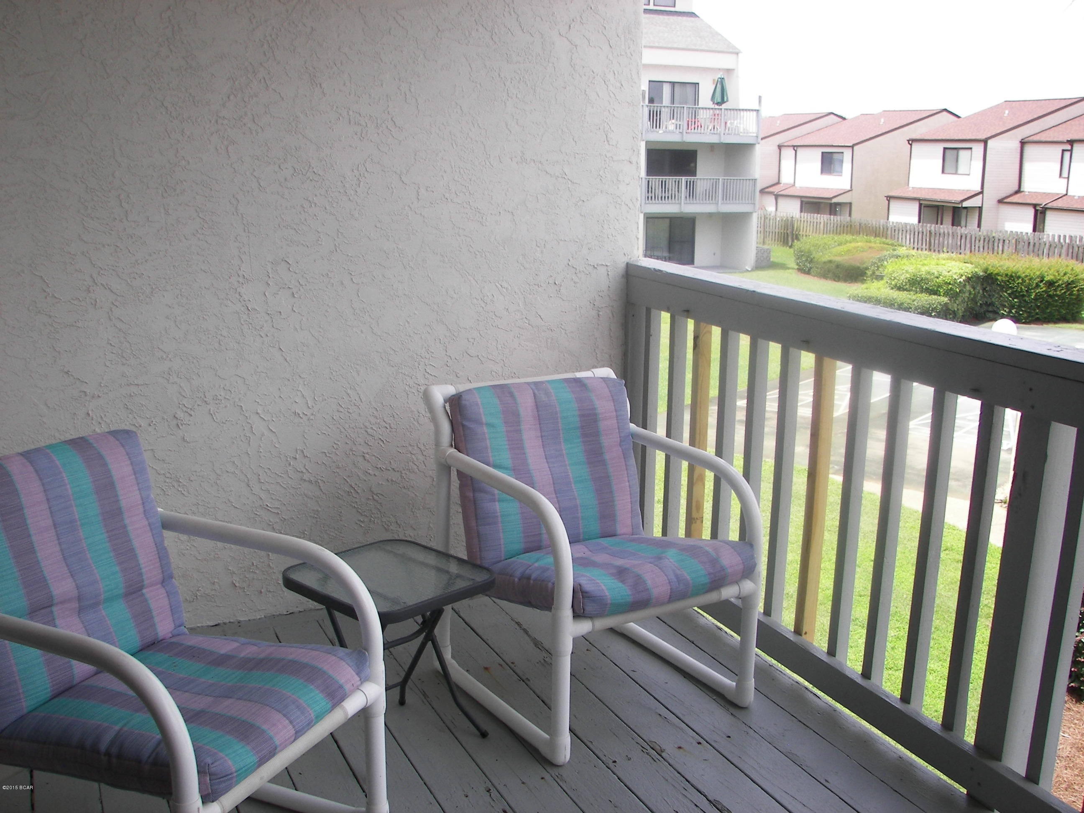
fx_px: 1127
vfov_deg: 39.7
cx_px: 542
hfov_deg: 51.4
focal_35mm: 36
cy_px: 406
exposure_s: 1/250
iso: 50
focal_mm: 6
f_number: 2.8
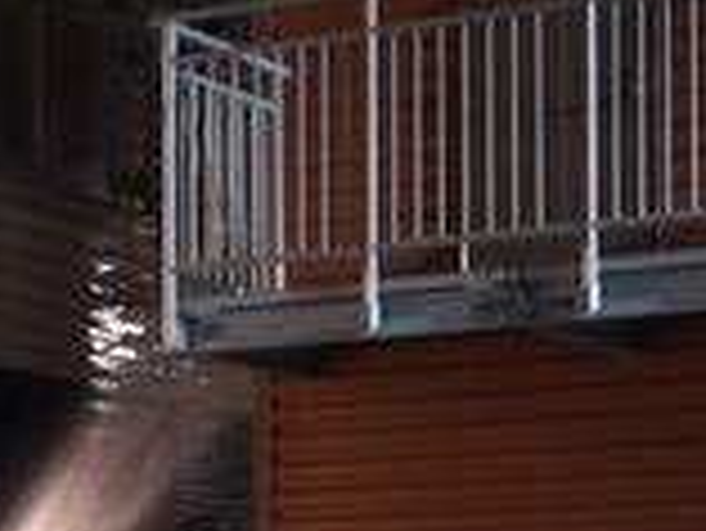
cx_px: 4
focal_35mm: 140
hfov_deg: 13.9
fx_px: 2858
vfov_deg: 10.4
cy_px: 655
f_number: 4.7
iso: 1600
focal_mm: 22
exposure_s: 1/20
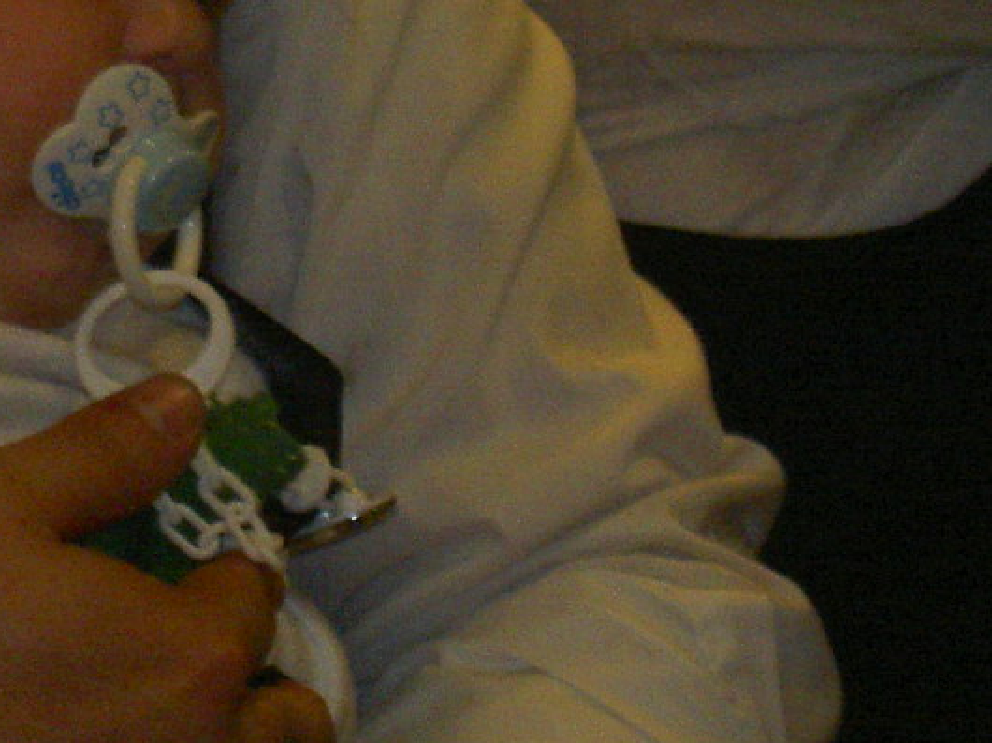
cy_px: -90
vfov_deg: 4.9
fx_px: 8651
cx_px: 127
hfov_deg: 6.6
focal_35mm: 302
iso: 100
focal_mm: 20.6
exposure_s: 1/84
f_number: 4.5
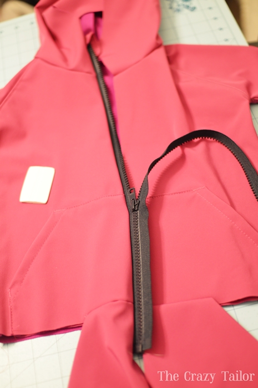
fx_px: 485
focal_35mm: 45
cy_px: 194
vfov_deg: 43.6
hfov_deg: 29.8
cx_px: 129
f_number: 1.6
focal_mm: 30
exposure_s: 1/60
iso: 400
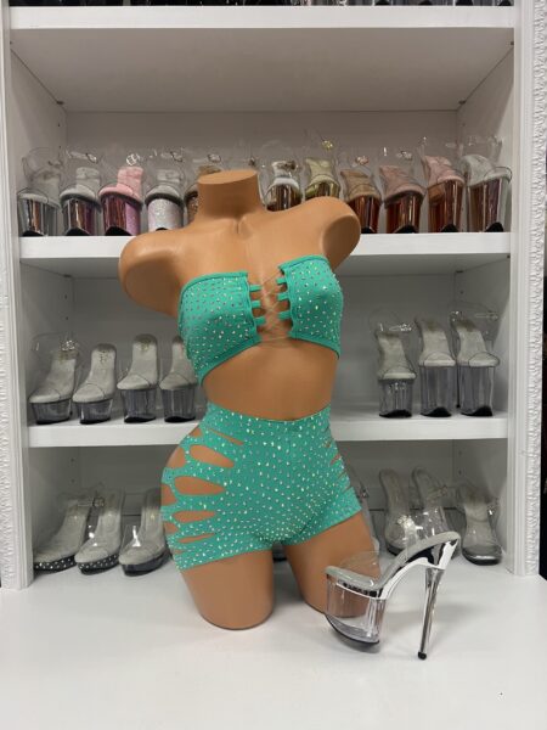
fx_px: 548
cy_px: 365
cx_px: 274
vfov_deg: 67.3
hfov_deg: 53.1
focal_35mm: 26
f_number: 1.5
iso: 100
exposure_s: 1/60
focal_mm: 5.7
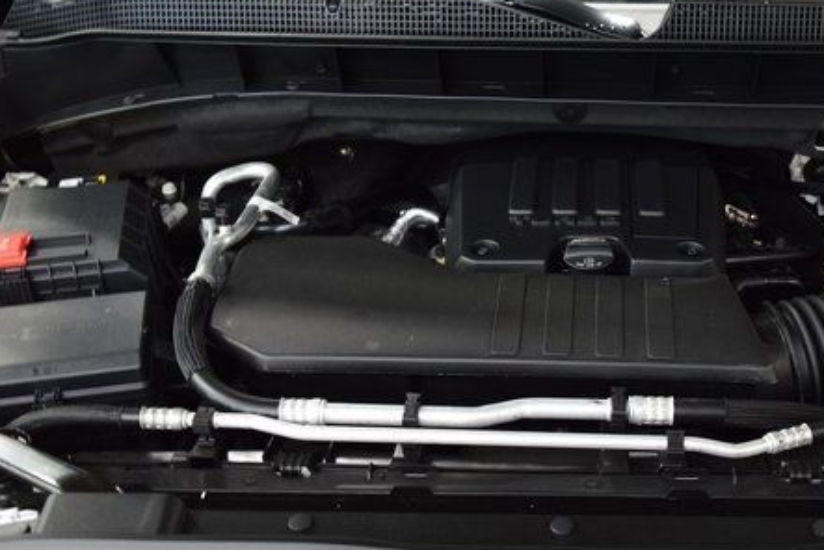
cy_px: 373
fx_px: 1191
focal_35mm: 52
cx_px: 582
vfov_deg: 25.9
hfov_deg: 37.5
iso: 1600
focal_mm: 24
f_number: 5.6
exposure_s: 1/15
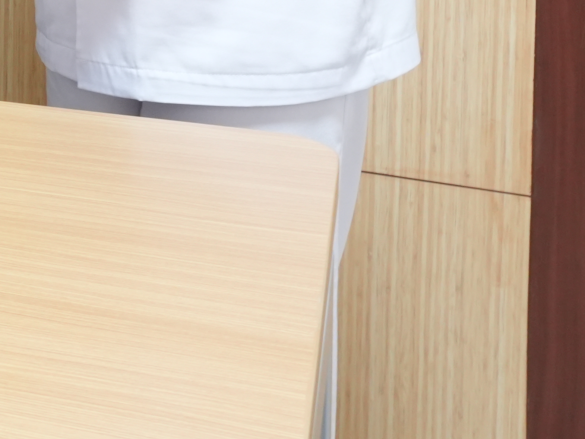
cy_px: -286
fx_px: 1538
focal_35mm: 91
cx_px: -253
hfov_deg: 19.2
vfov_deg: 14.7
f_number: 6.3
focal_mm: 16
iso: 800
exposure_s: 1/10
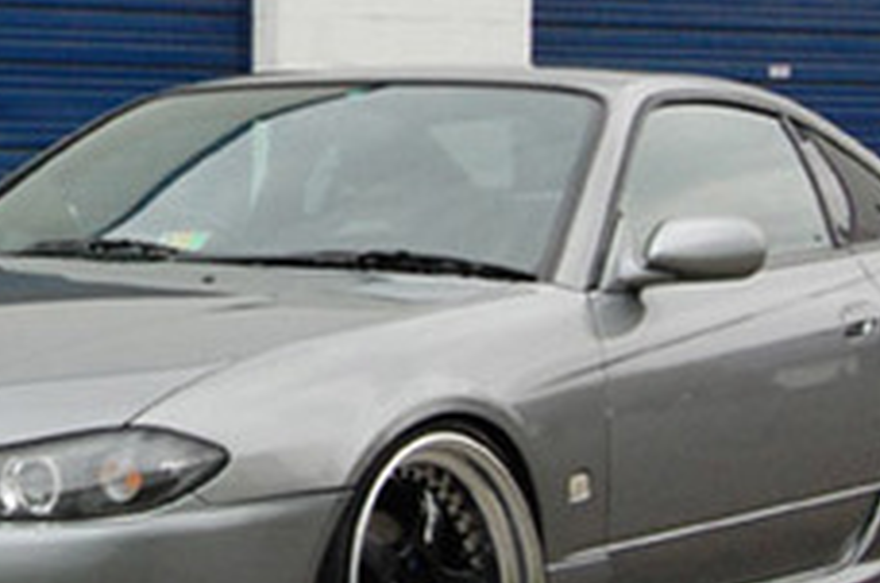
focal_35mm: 118
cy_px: 75
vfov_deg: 11.5
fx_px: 2878
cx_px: -31
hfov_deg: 16.9
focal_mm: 28
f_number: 11
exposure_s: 1/640
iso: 1600
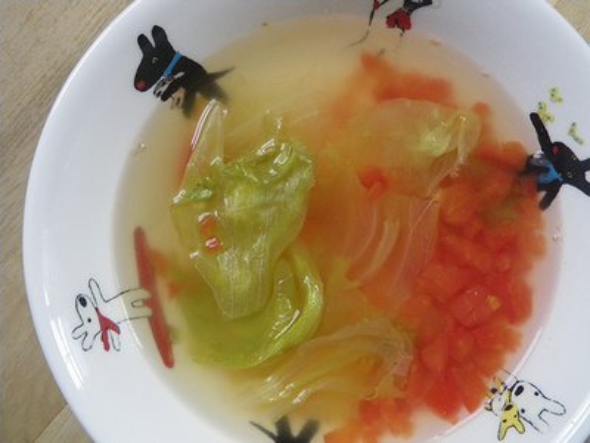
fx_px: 869
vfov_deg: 28.6
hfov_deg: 37.5
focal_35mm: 51
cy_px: 222
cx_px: 295
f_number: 4.4
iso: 400
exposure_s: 1/60
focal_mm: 9.1
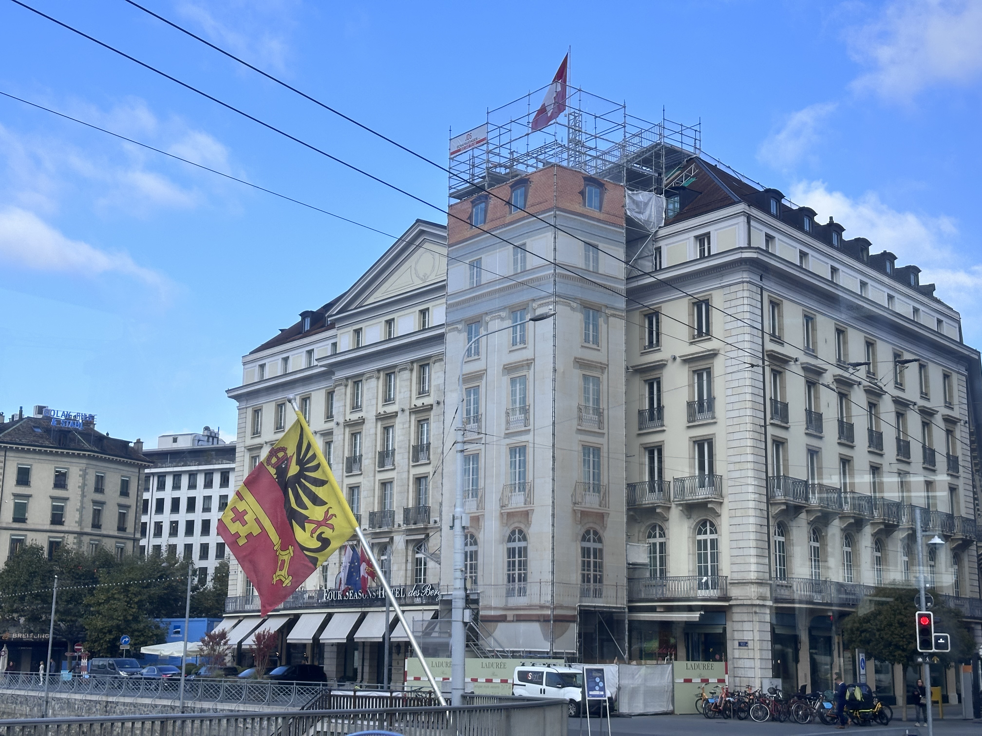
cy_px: 368
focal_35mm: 48
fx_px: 1362
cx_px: 491
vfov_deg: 30.3
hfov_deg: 39.7
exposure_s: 1/1073
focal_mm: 6.86
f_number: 1.78
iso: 64
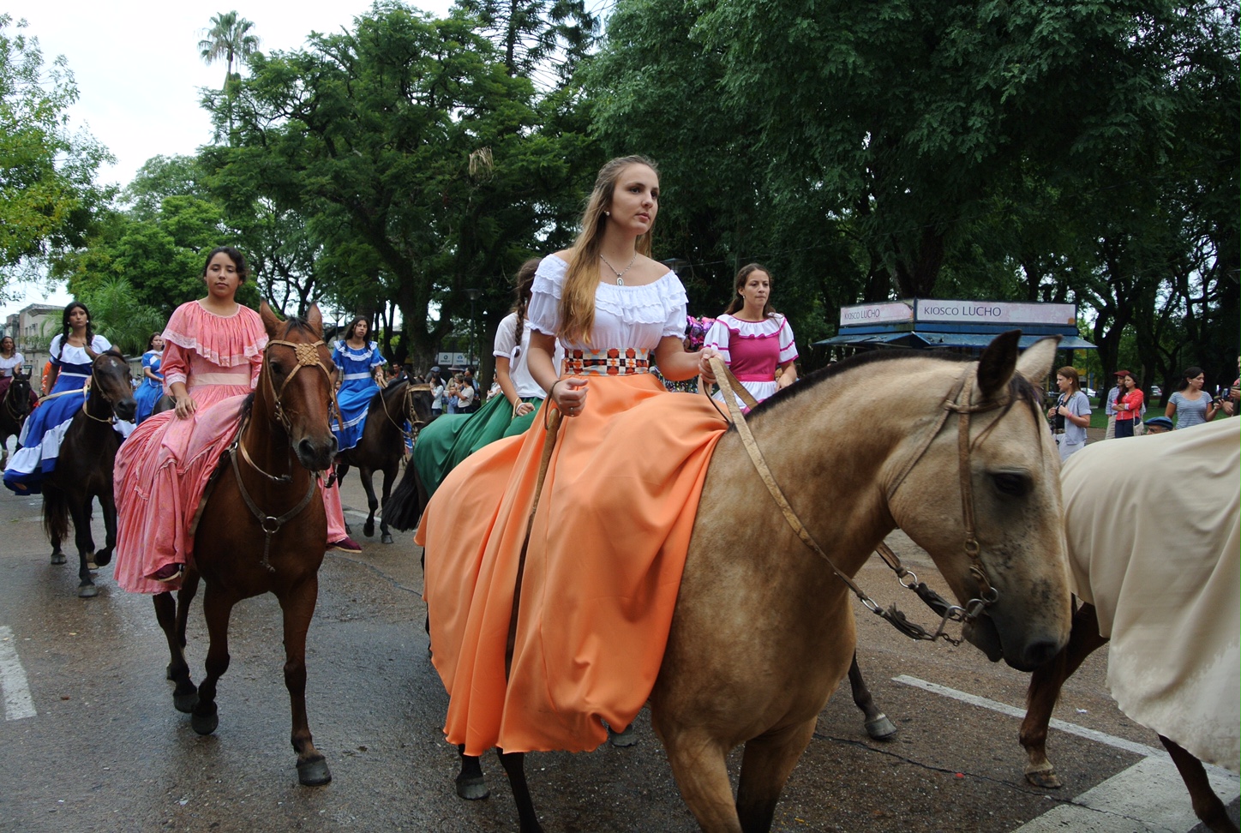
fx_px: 933
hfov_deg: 67.3
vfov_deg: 48.1
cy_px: 416
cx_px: 620
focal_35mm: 27
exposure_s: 1/400
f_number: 3.5
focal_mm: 10
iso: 100
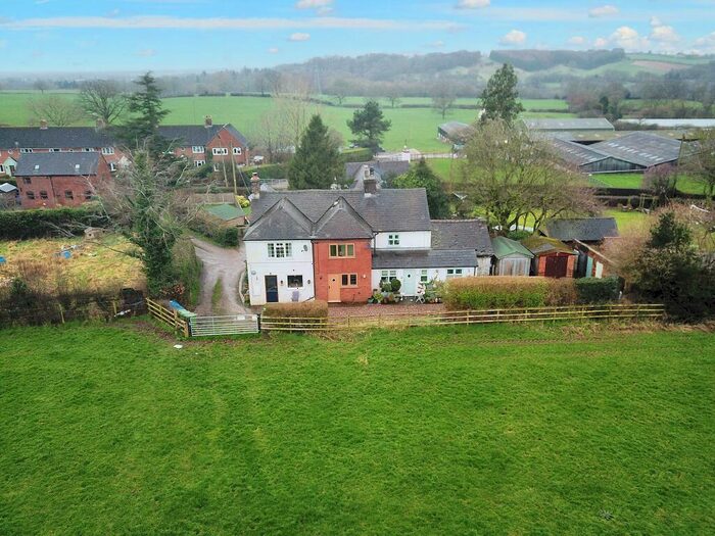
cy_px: 268
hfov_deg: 67.3
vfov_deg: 53.1
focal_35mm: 26
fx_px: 537
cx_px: 358
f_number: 2.2
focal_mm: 4.7
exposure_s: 1/50
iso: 153
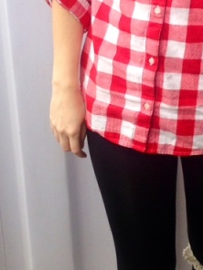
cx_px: 193
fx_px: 891
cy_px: 38
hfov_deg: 12.9
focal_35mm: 114
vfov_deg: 17.1
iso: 50
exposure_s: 1/324
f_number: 2.4
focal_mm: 4.12
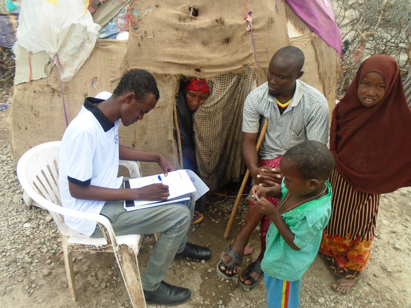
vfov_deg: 53.1
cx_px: 206
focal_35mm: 26
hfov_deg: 67.3
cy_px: 154
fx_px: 309
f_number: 3.2
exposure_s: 1/500
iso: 100
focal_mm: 4.6
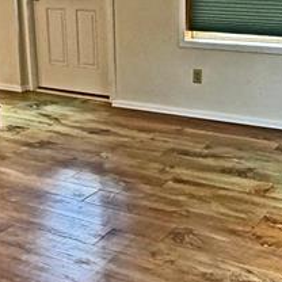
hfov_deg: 28.1
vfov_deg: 27.9
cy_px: 85
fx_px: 562
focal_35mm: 61
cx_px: 160
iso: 200
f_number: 2.2
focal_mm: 2.22
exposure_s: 1/60
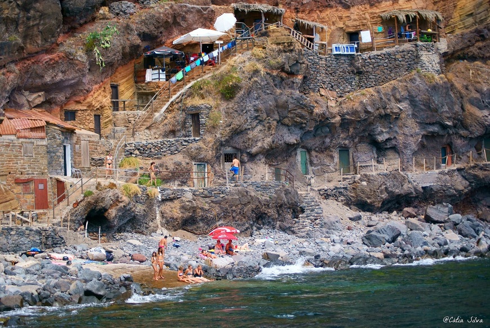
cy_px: 164
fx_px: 1124
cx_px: 245
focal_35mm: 82
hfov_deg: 24.6
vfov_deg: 16.6
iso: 200
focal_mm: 55
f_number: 4
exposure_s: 1/1250
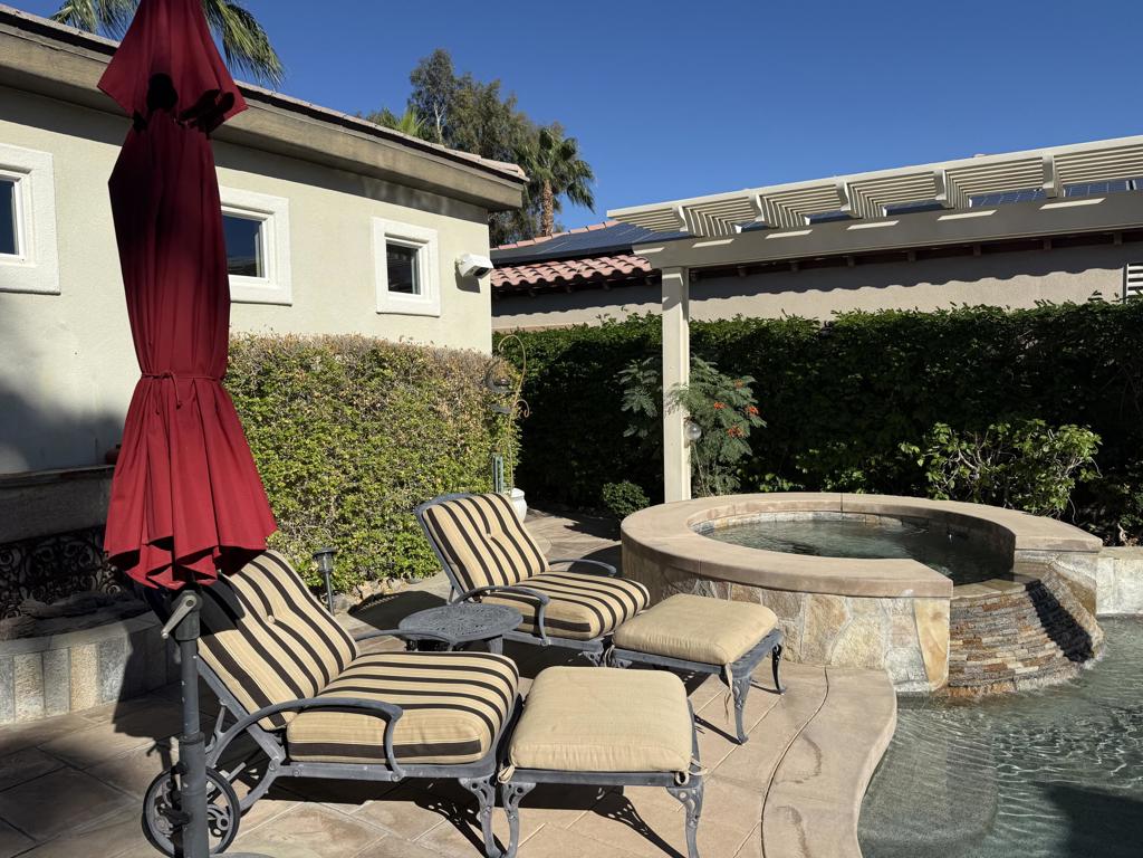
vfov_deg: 56.8
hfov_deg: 71.6
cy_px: 429
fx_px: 792
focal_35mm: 24
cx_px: 572
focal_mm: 6.76
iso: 80
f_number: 1.78
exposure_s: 1/7353
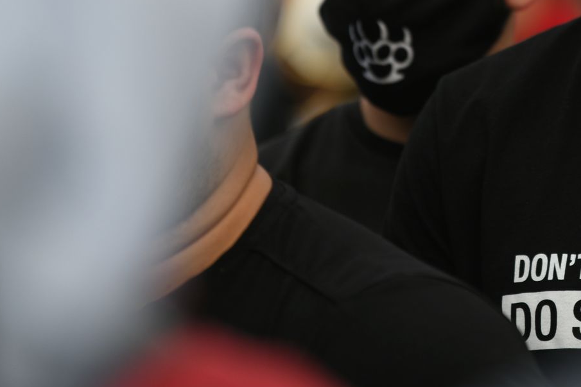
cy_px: -20
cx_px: 593
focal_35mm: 442
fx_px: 7132
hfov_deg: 4.7
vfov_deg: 3.1
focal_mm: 200
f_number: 2.8
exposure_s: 1/1000
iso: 250
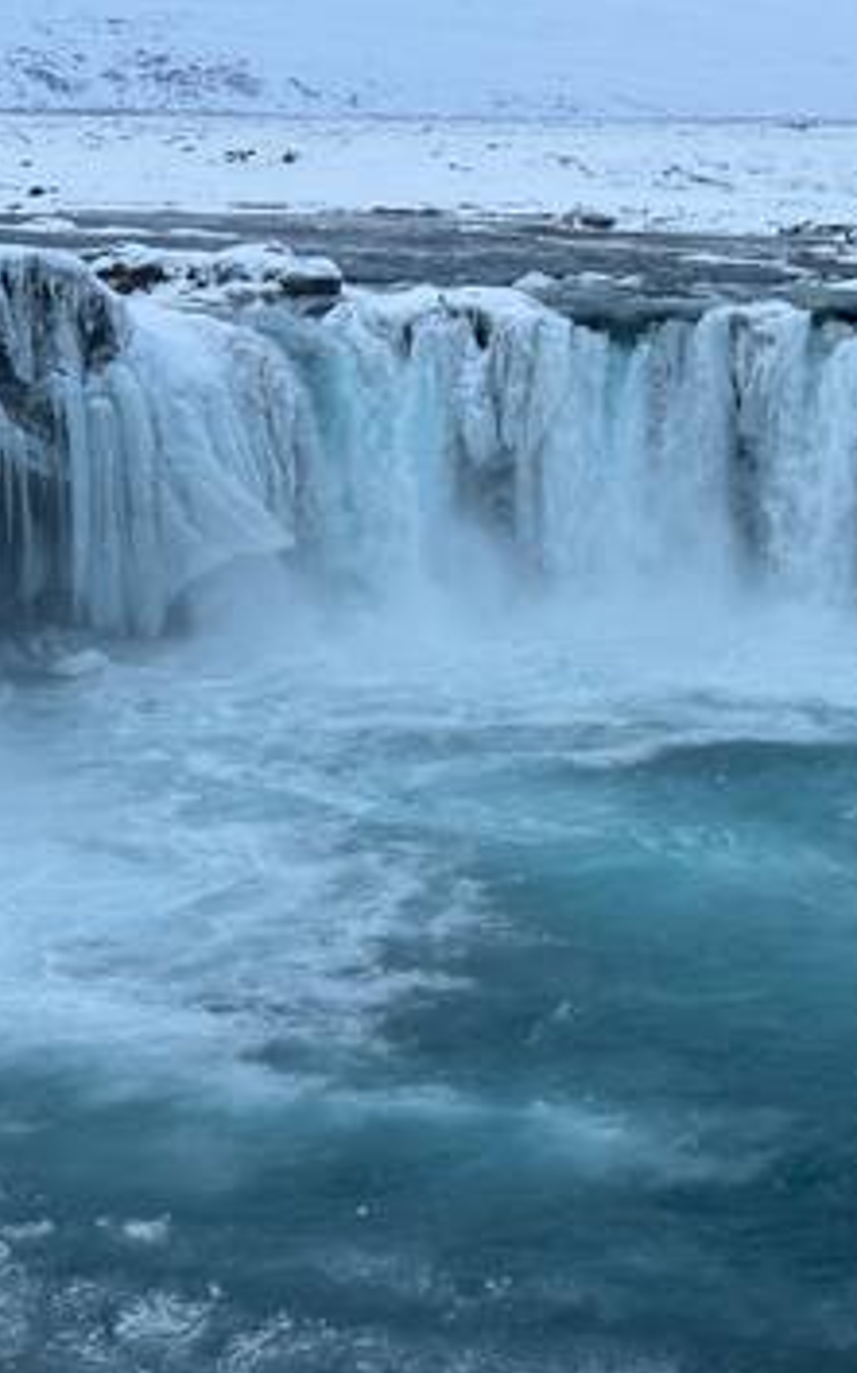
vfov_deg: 29.8
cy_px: 683
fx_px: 2581
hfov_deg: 18.5
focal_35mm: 69
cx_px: 791
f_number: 1.78
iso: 64
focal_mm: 6.86
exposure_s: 1/1305
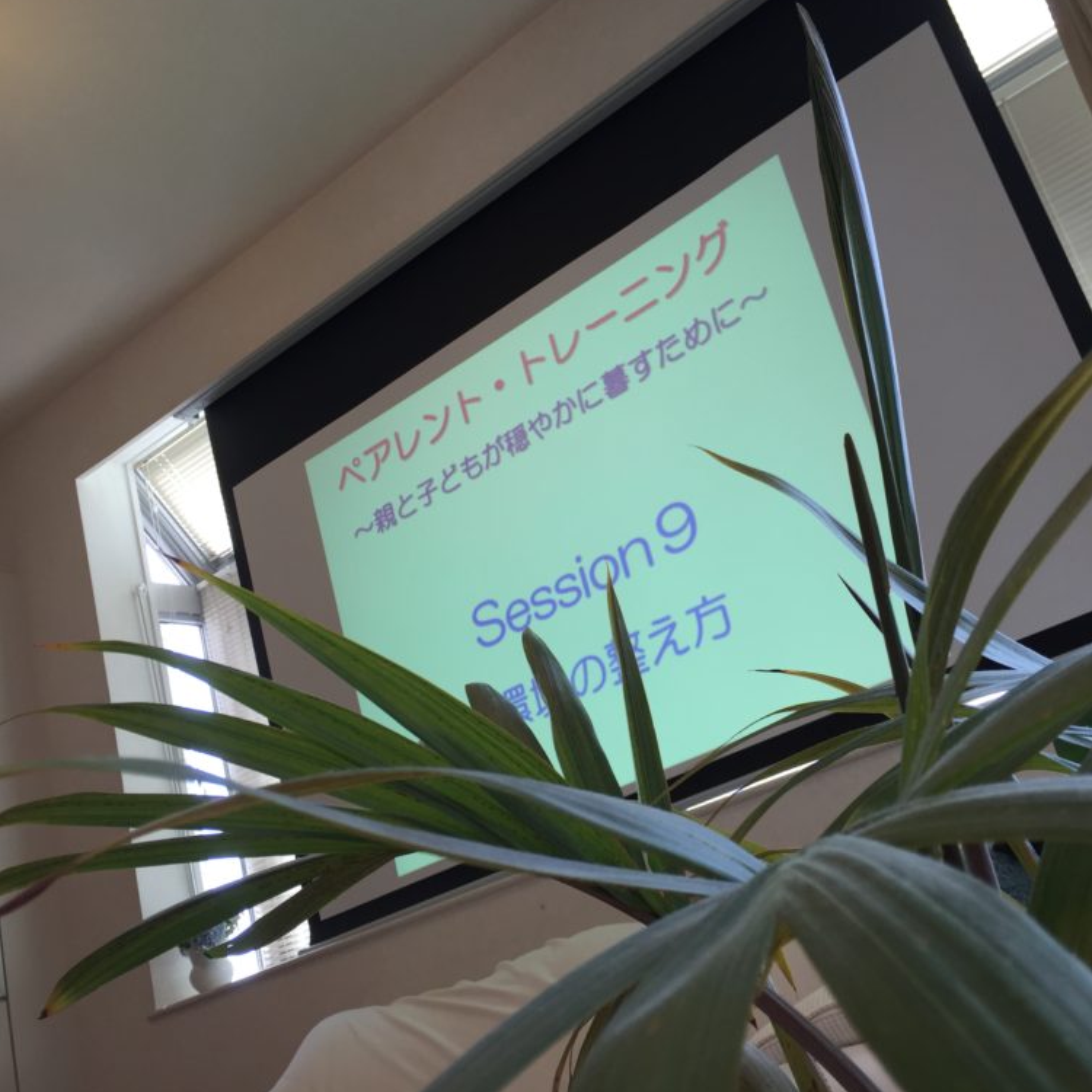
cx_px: 558
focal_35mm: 35
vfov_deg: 47.2
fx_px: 1249
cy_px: 539
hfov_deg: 47.2
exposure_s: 1/120
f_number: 2.2
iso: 40
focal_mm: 4.15
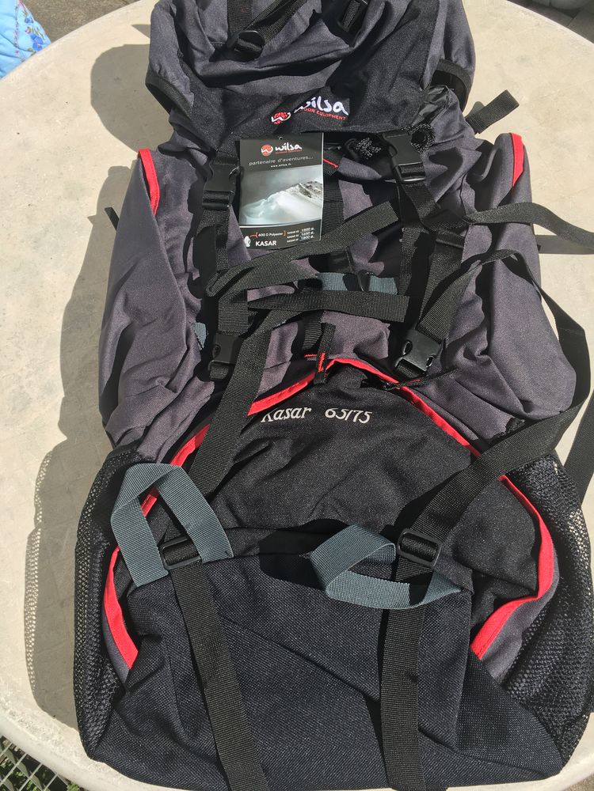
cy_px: 396
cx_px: 297
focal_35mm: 29
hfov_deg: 48.2
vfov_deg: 61.7
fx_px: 664
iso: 25
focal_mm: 4.15
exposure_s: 1/1350
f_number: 2.2
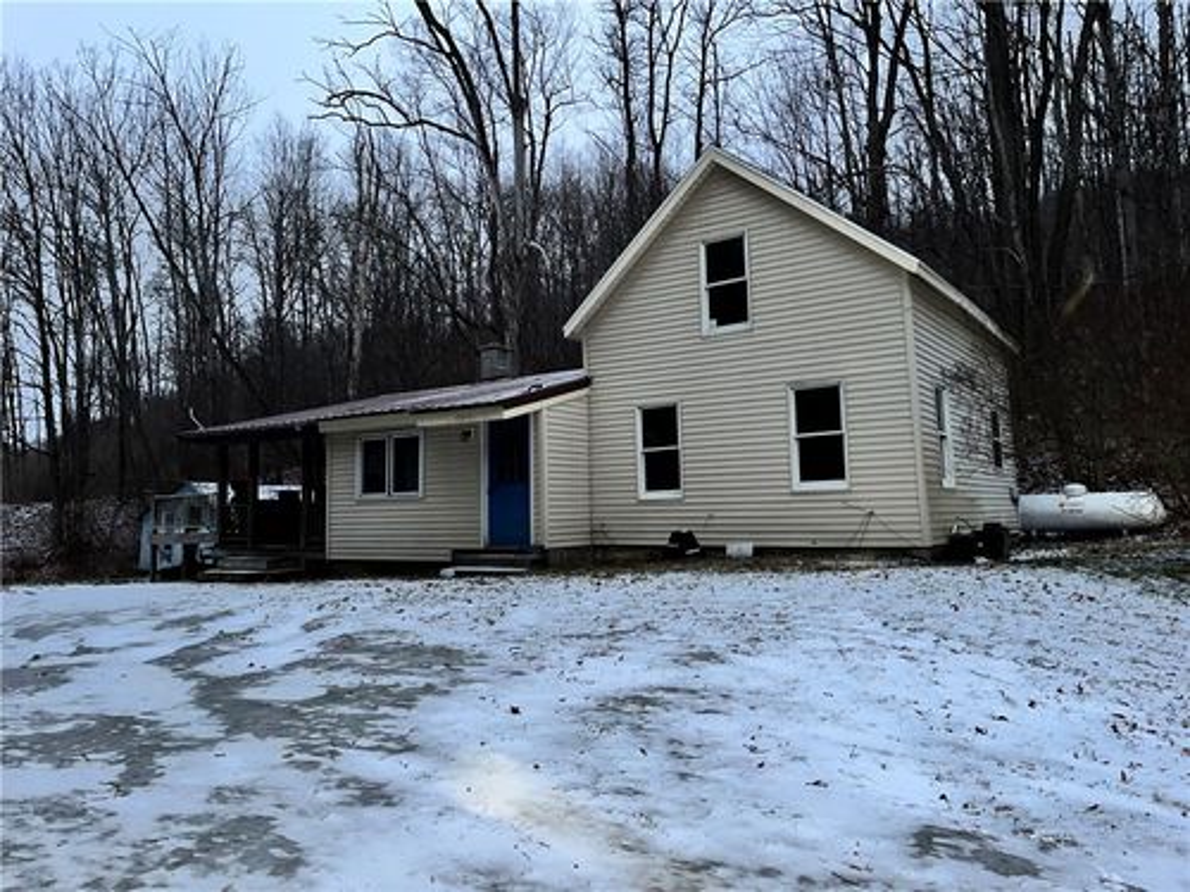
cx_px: 595
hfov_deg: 67.3
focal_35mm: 26
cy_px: 446
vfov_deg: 53.1
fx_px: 894
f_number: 1.6
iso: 125
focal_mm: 5.1
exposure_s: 1/6
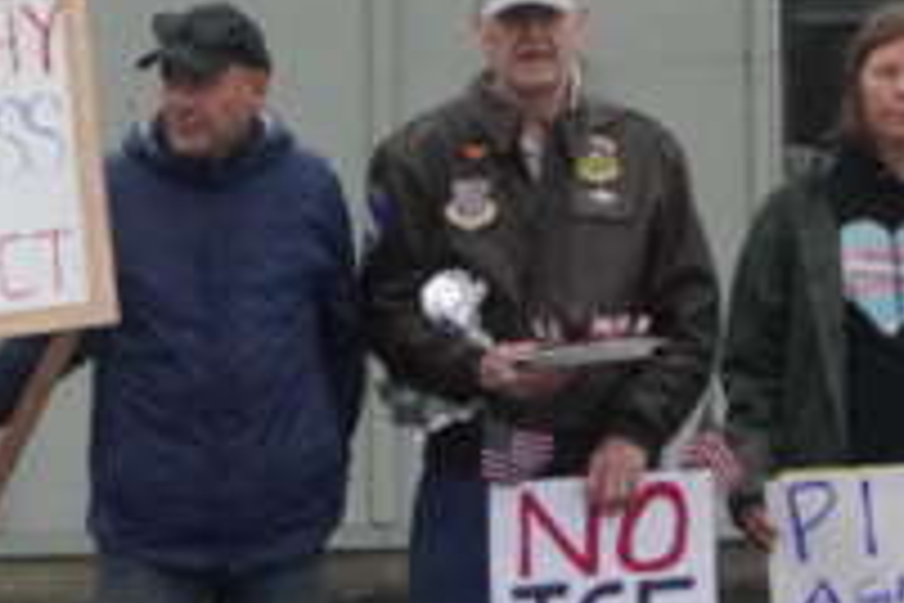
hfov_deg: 8.5
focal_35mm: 242
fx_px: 6076
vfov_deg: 5.6
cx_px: 229
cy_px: -274
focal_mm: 27
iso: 1250
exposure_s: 1/2000
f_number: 4.5
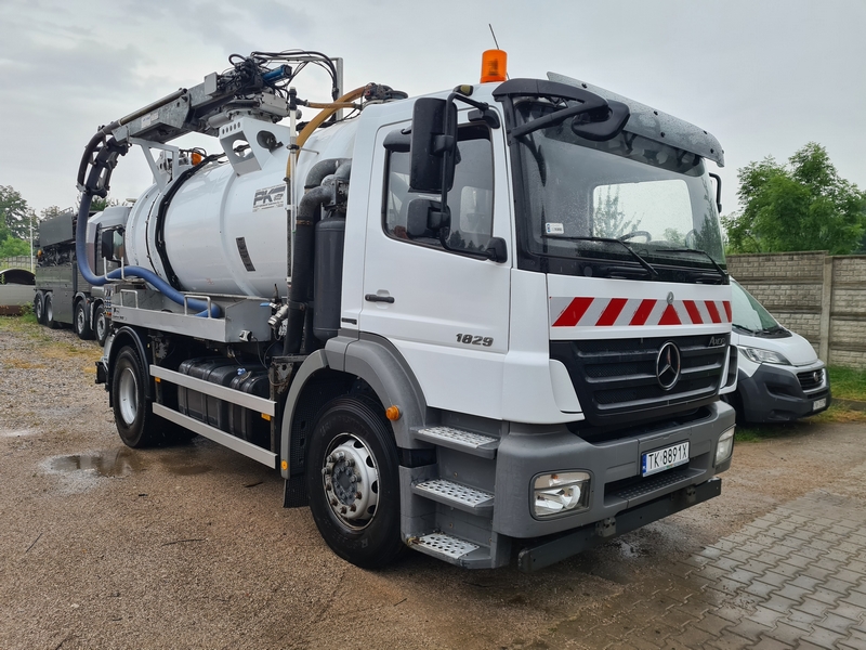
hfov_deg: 67.3
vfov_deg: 53.1
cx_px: 433
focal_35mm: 26
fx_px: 650
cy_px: 325
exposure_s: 1/570
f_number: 1.8
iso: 50
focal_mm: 5.4
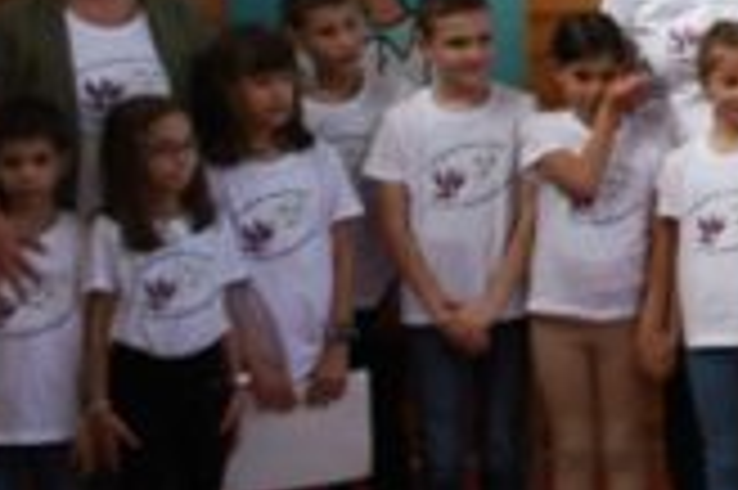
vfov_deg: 9.1
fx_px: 3031
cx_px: 1598
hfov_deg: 12.0
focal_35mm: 148
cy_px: -121
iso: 400
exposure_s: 1/60
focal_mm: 18
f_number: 3.5
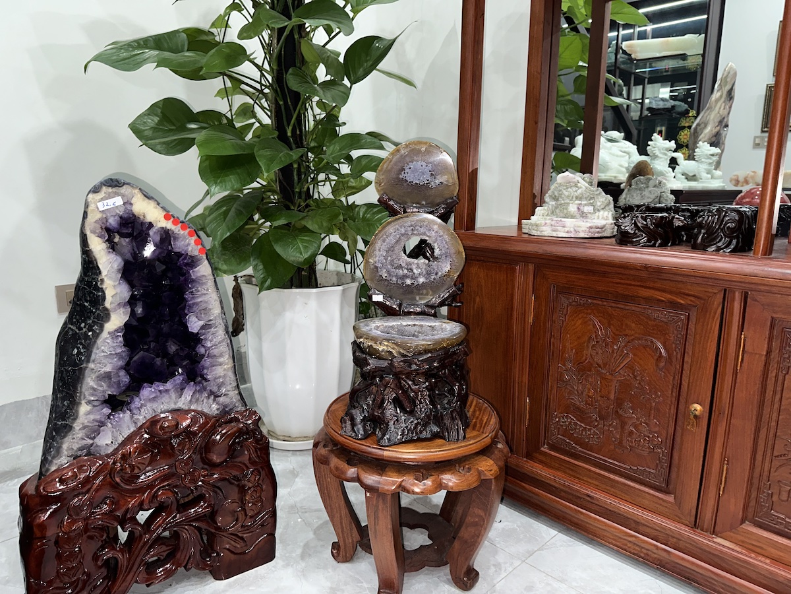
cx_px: 396
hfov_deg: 71.6
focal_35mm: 24
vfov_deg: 56.8
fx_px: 548
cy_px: 297
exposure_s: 1/16
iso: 125
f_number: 1.78
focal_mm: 6.86
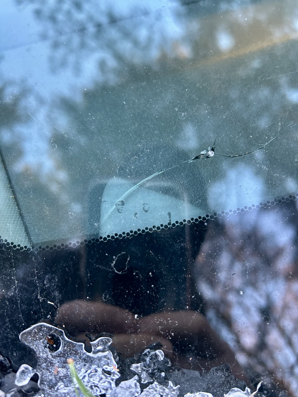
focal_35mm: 26
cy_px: 198
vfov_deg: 67.3
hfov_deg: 53.1
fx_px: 298
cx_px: 149
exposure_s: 1/60
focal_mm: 5.7
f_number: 1.5
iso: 250
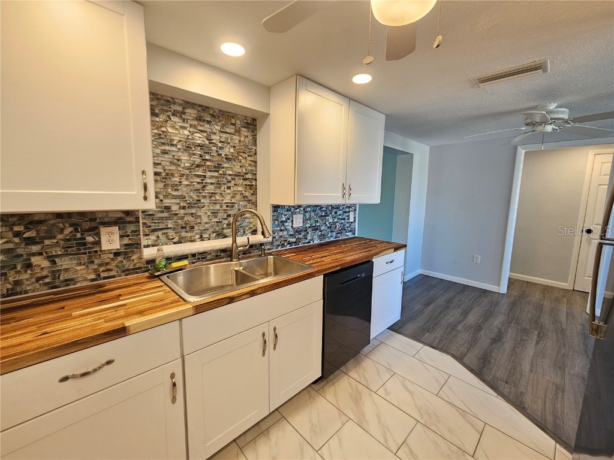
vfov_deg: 89.9
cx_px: 307
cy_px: 230
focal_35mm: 13
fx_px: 231
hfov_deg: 106.2
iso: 100
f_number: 2.2
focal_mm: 2.2
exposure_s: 1/60
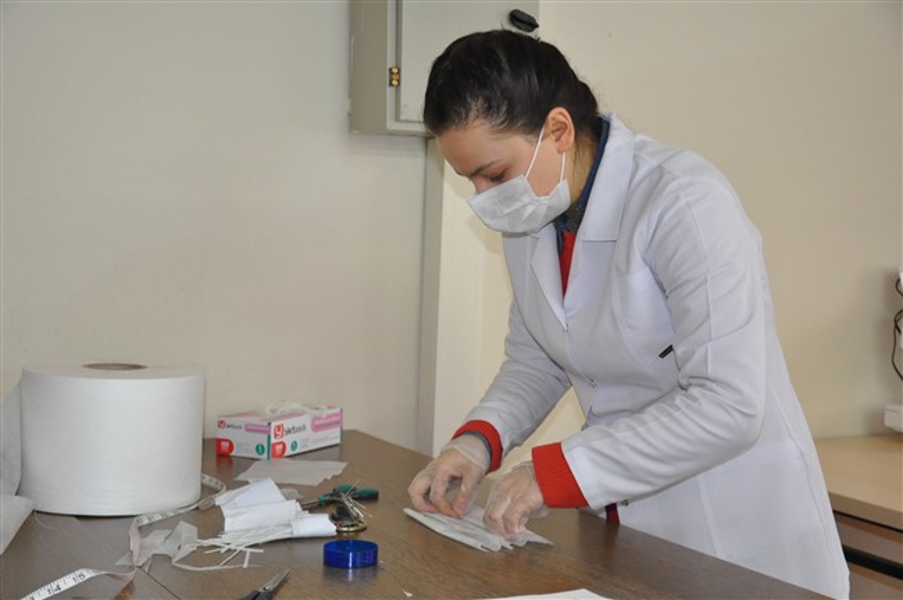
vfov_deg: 23.7
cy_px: 300
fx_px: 1428
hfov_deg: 35.1
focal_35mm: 57
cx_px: 452
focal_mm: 38
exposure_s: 1/80
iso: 2000
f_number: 5
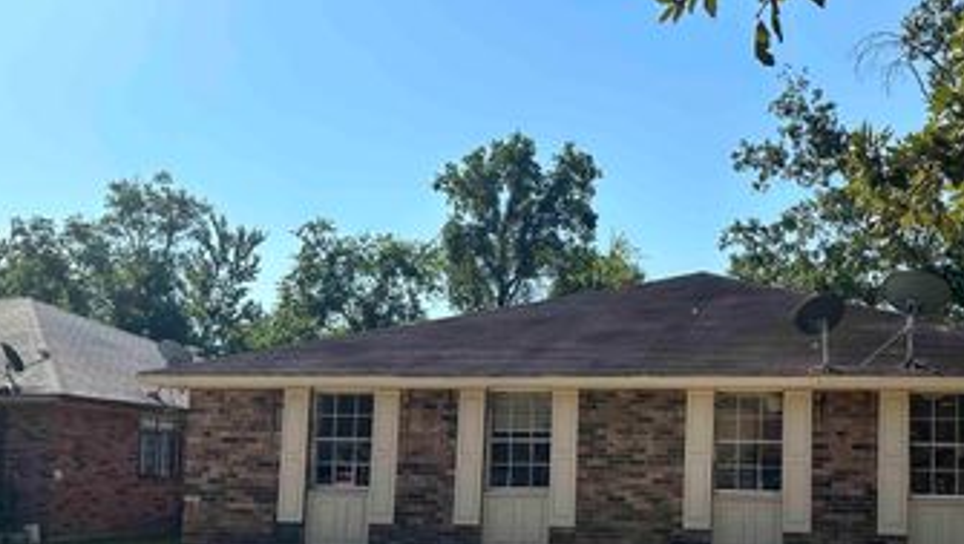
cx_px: 696
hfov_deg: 49.9
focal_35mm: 39
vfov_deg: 30.1
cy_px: 396
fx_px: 998
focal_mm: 6.86
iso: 80
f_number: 1.78
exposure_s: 1/5263
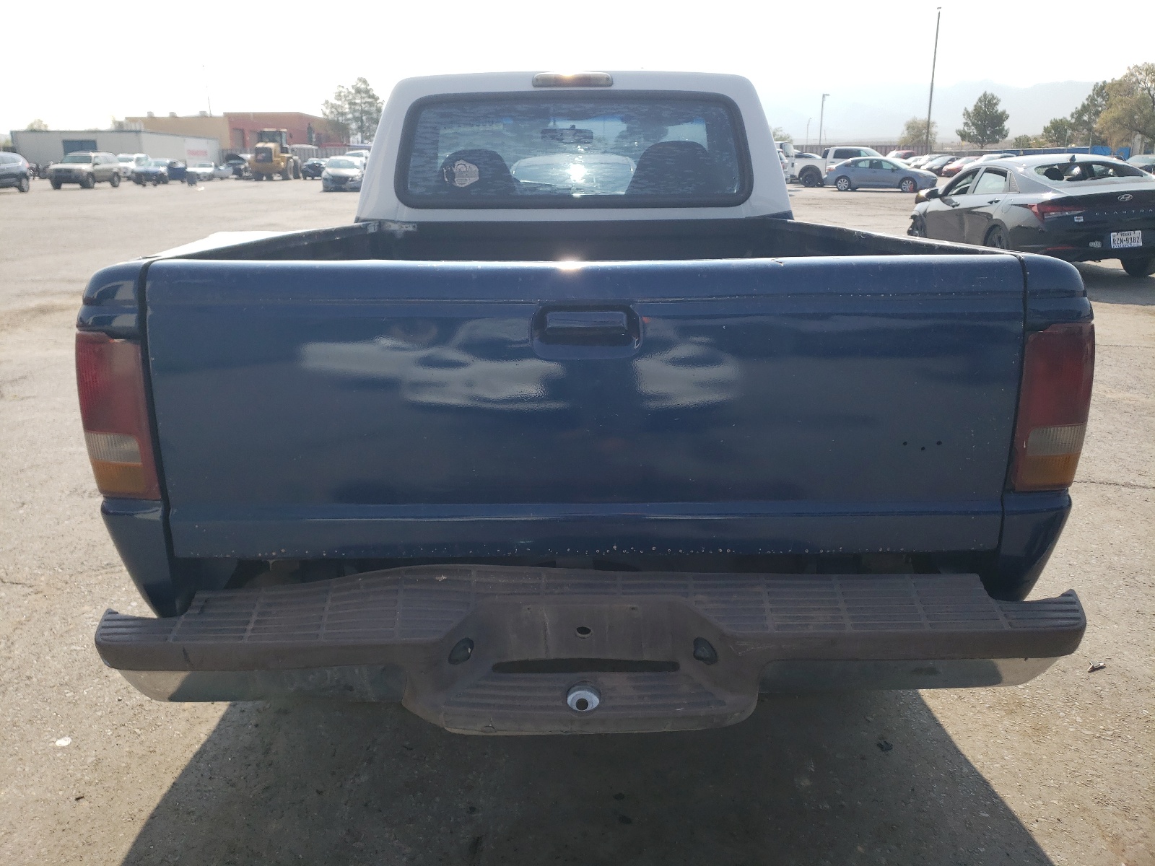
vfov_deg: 53.1
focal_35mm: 26
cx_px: 578
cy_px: 433
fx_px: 868
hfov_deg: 67.3
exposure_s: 1/2000
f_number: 1.5
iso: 50
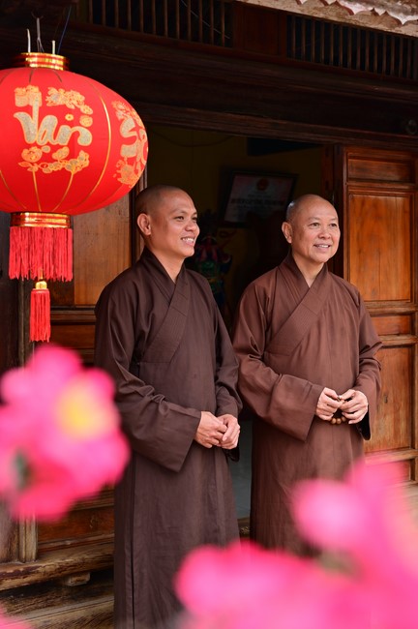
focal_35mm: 52
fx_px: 908
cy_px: 314
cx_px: 209
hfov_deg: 25.9
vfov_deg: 38.2
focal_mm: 52
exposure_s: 1/80
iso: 100
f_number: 5
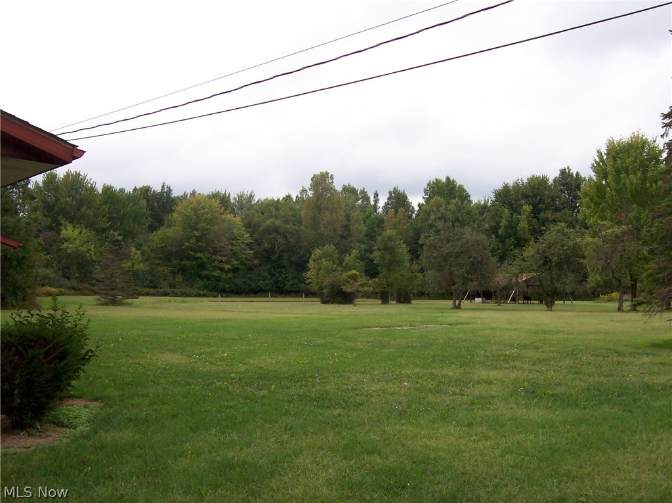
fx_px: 699
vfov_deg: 39.6
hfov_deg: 51.4
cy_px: 252
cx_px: 336
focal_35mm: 36
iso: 80
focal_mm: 6
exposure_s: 1/333
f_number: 4.8
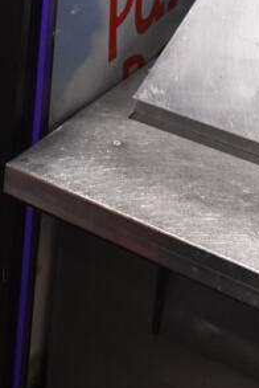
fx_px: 904
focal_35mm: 84
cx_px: -41
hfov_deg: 15.8
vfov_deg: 21.2
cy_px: -154
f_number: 3.5
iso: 2000
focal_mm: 18
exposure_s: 1/125
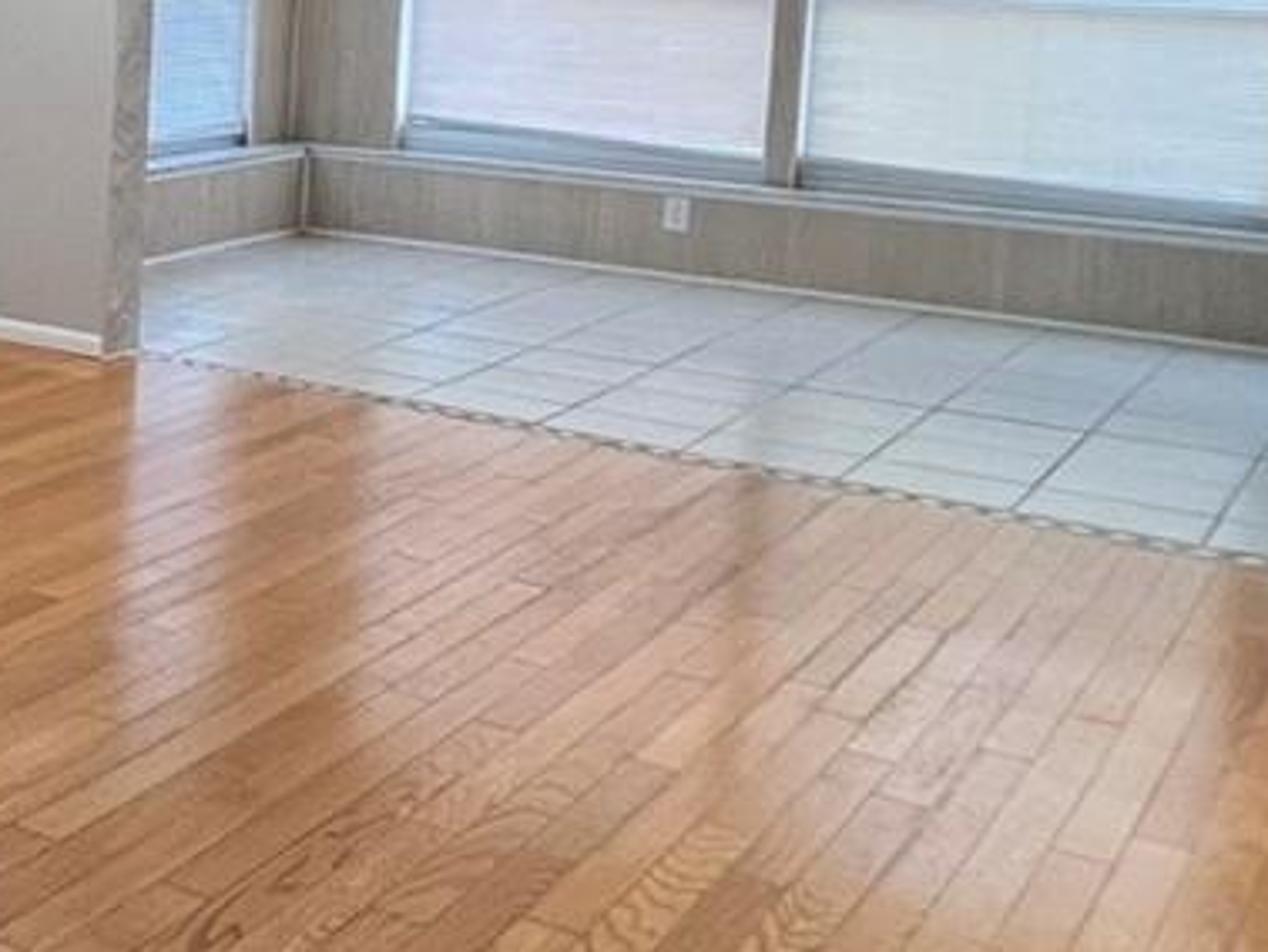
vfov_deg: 25.7
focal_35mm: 55
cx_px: -419
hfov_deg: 28.2
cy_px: 77
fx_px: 2016
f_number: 1.8
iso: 160
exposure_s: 1/60
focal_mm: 1.57
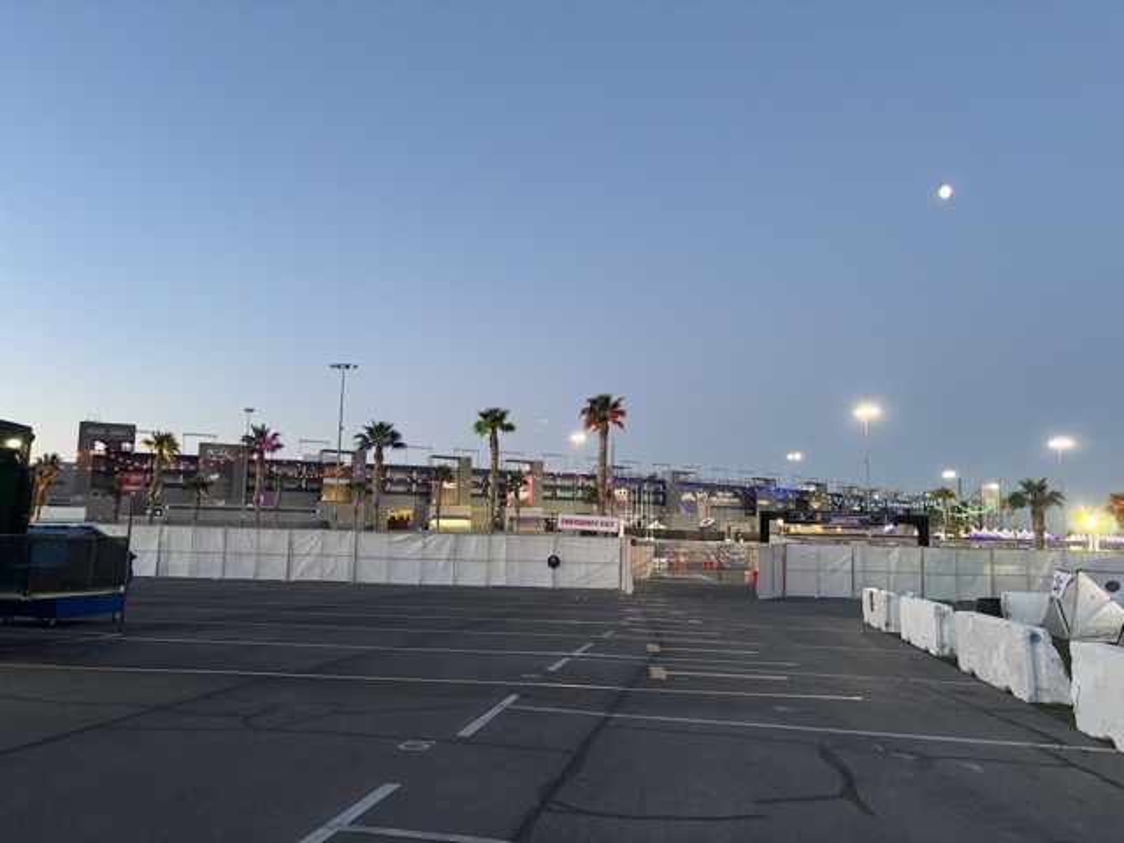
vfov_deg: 53.1
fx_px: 844
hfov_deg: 67.3
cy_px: 422
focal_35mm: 26
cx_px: 562
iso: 400
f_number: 1.6
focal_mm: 5.96
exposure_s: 1/60
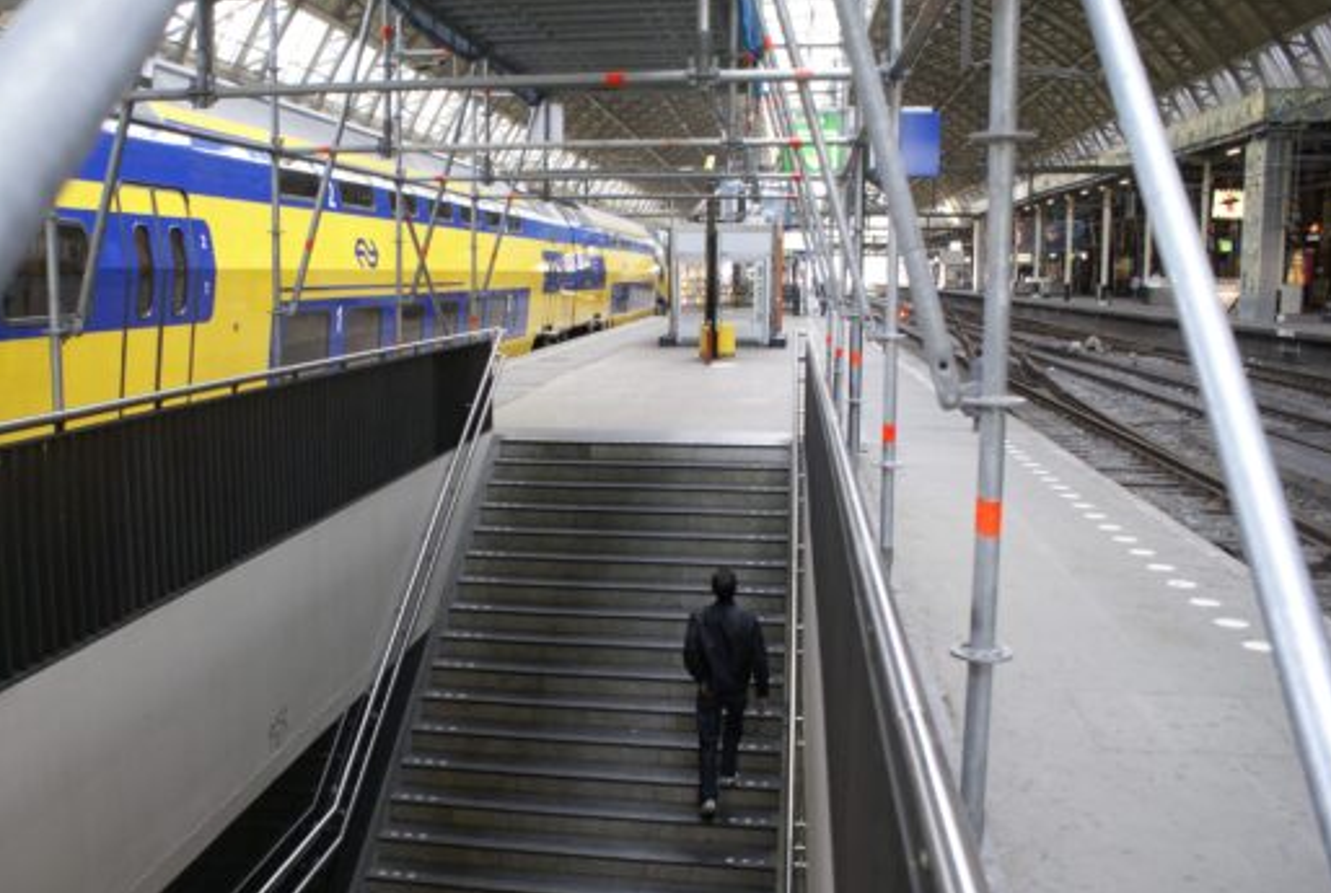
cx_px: 567
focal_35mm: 35
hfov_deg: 54.1
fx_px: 1297
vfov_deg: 38.0
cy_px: 463
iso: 250
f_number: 4
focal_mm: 20
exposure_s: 1/30
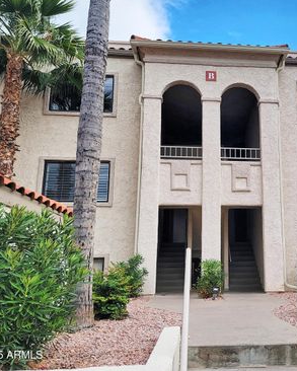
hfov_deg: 43.9
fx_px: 351
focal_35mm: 32
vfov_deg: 55.6
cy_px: 182
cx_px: 232
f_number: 1.8
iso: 16
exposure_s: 1/360
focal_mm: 6.7
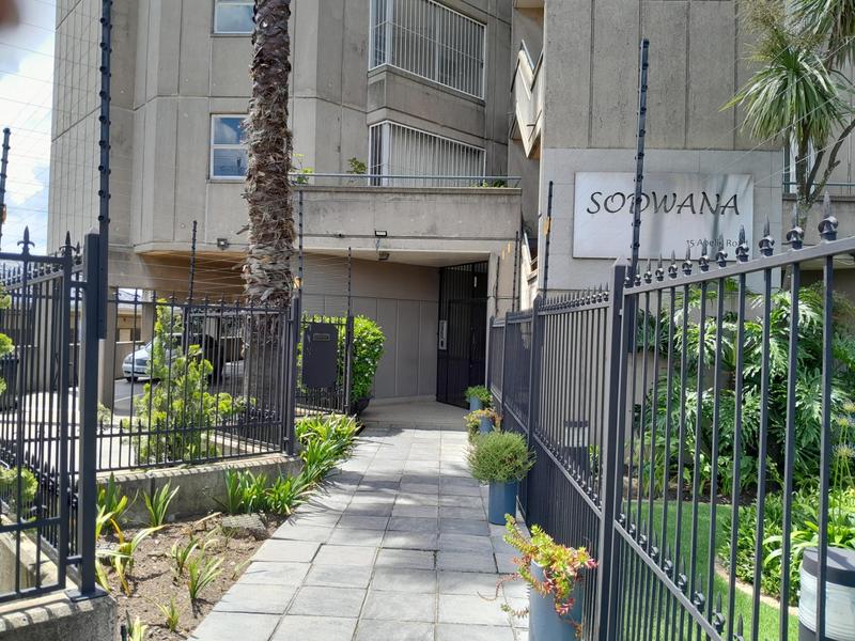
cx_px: 428
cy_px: 320
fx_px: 642
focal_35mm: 26
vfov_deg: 53.1
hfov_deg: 67.3
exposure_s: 1/144
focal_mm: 3.98
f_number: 1.8
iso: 40
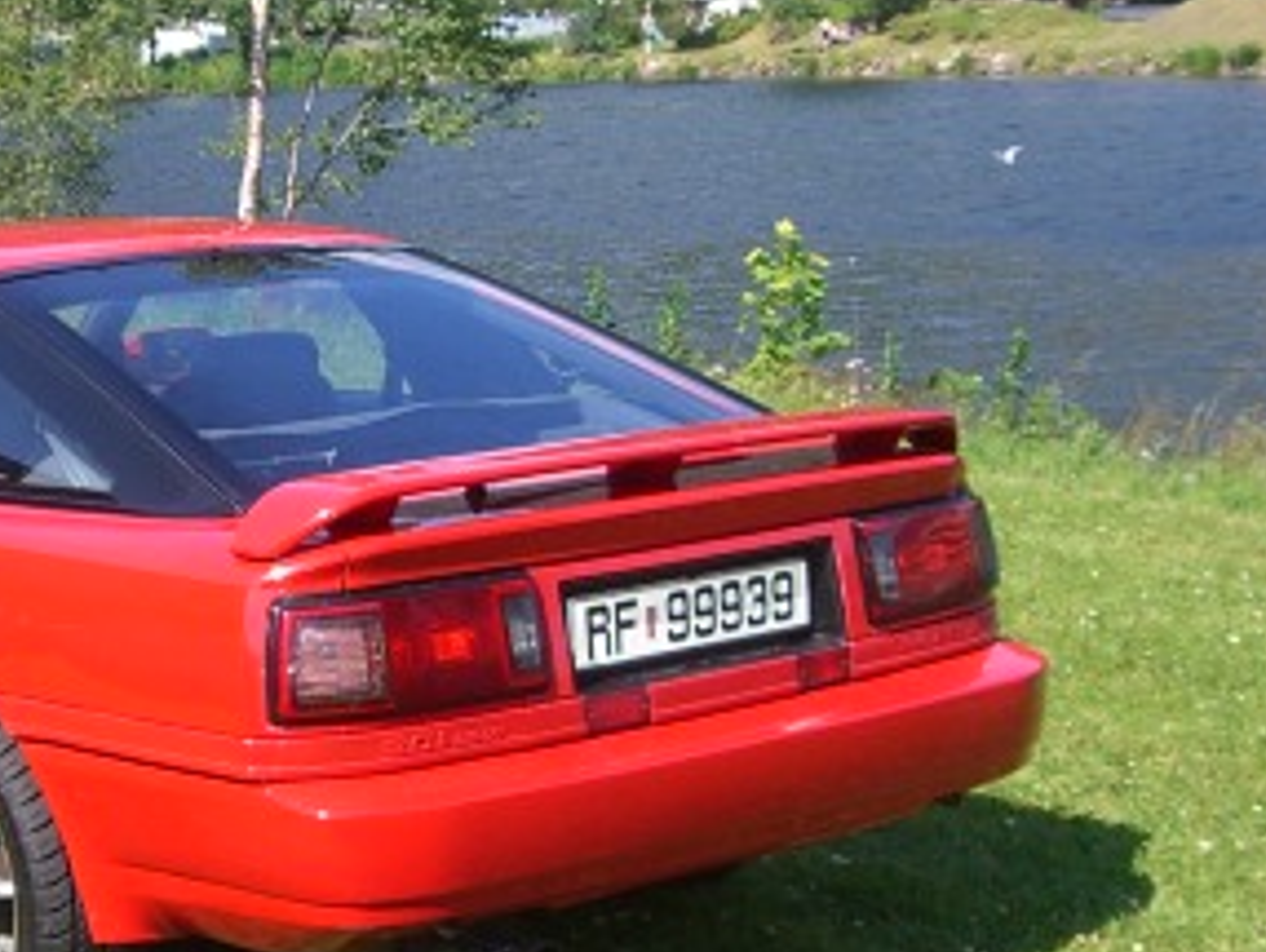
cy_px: 500
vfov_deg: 17.4
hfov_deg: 22.7
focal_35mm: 85
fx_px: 3111
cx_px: 261
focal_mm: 6.2
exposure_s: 1/320
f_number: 4.3
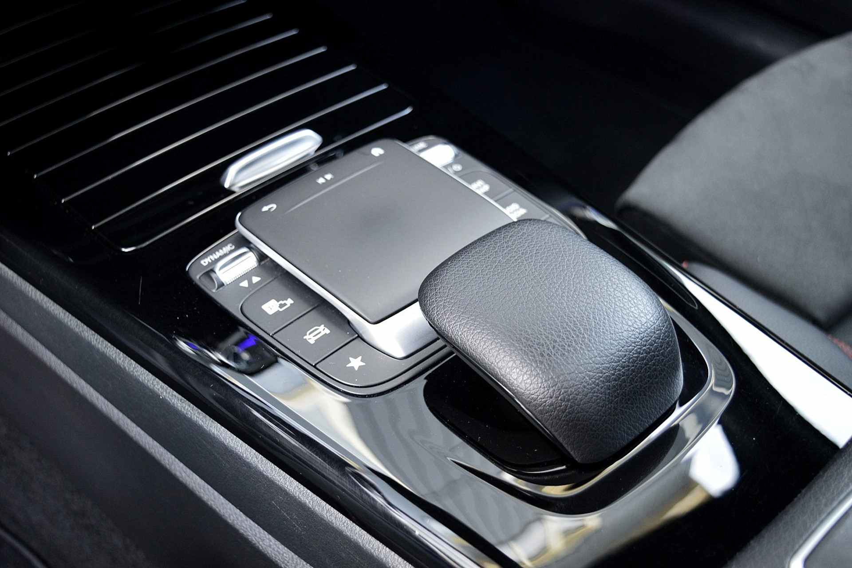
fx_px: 1029
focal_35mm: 44
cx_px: 426
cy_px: 284
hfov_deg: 45.0
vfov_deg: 30.8
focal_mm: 29
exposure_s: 1/25
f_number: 4.2
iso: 800
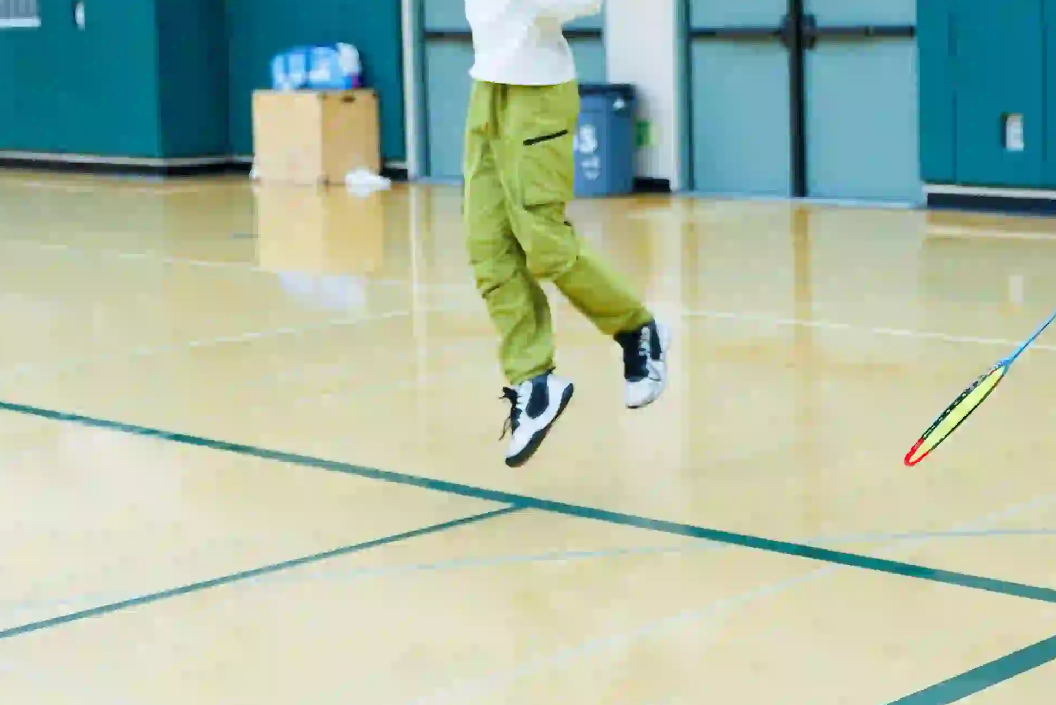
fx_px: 2260
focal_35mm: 77
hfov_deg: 26.0
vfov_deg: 17.7
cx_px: 764
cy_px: 210
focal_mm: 35
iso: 2000
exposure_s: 1/320
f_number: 2.8
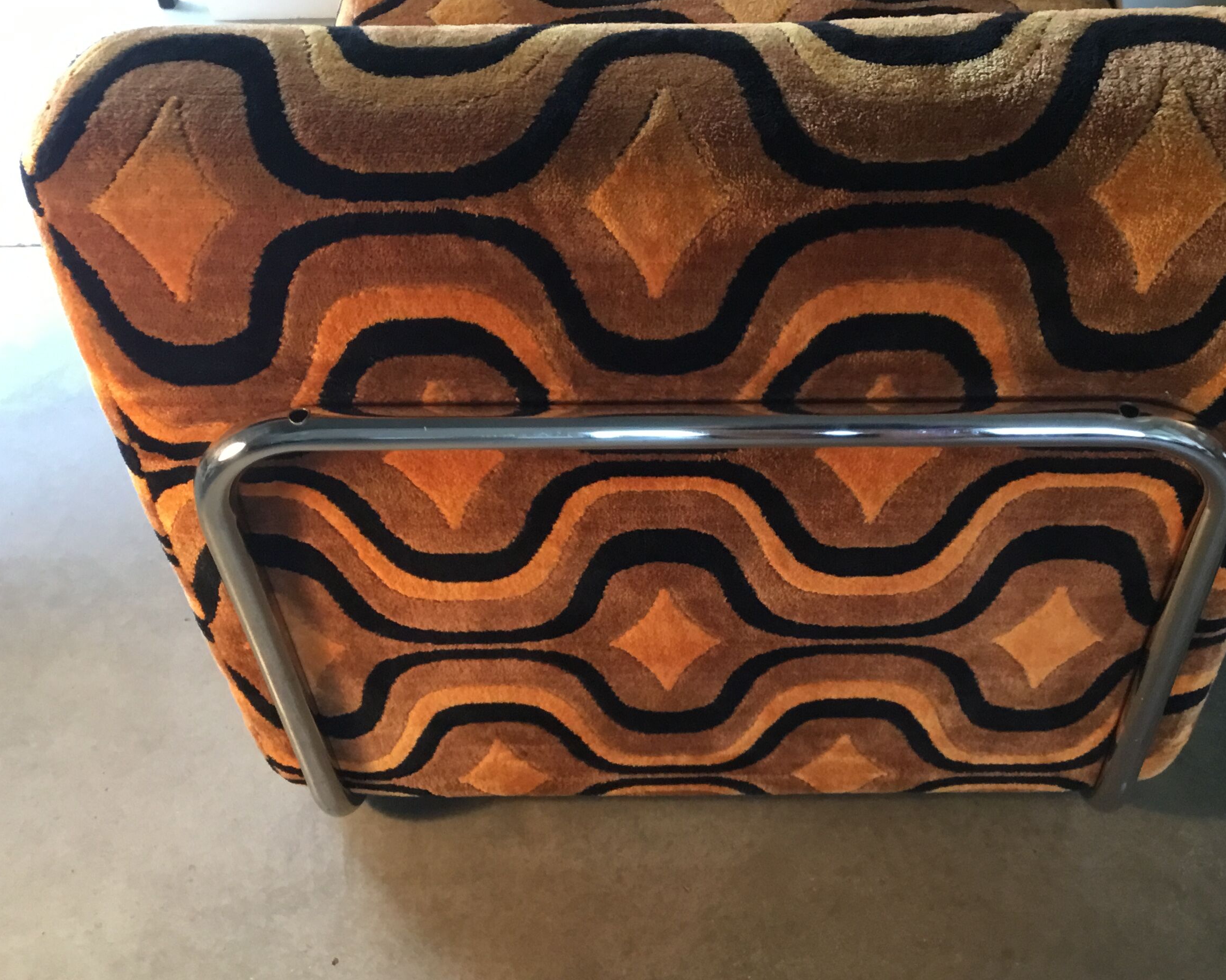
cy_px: 540
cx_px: 706
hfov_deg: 42.8
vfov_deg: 34.9
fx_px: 1560
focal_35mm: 43
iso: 160
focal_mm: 3.3
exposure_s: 1/33
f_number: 2.4
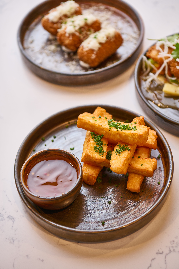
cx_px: 90
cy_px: 134
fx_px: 522
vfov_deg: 28.8
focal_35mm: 70
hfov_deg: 19.5
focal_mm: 70
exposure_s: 1/200
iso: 200
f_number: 4.5
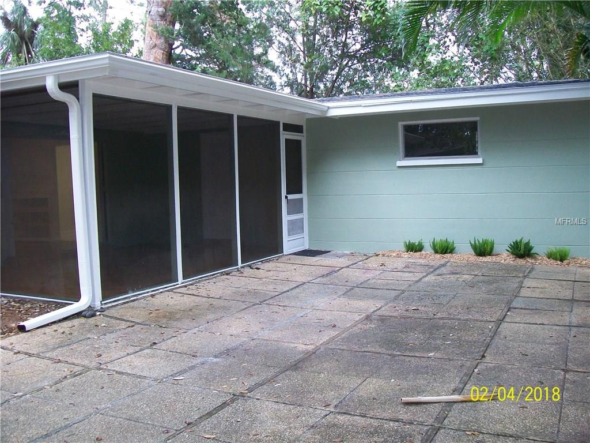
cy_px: 222
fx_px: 580
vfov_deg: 41.8
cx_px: 295
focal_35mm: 34
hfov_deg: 54.0
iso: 160
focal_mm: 6.1
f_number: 2.7
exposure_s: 1/100
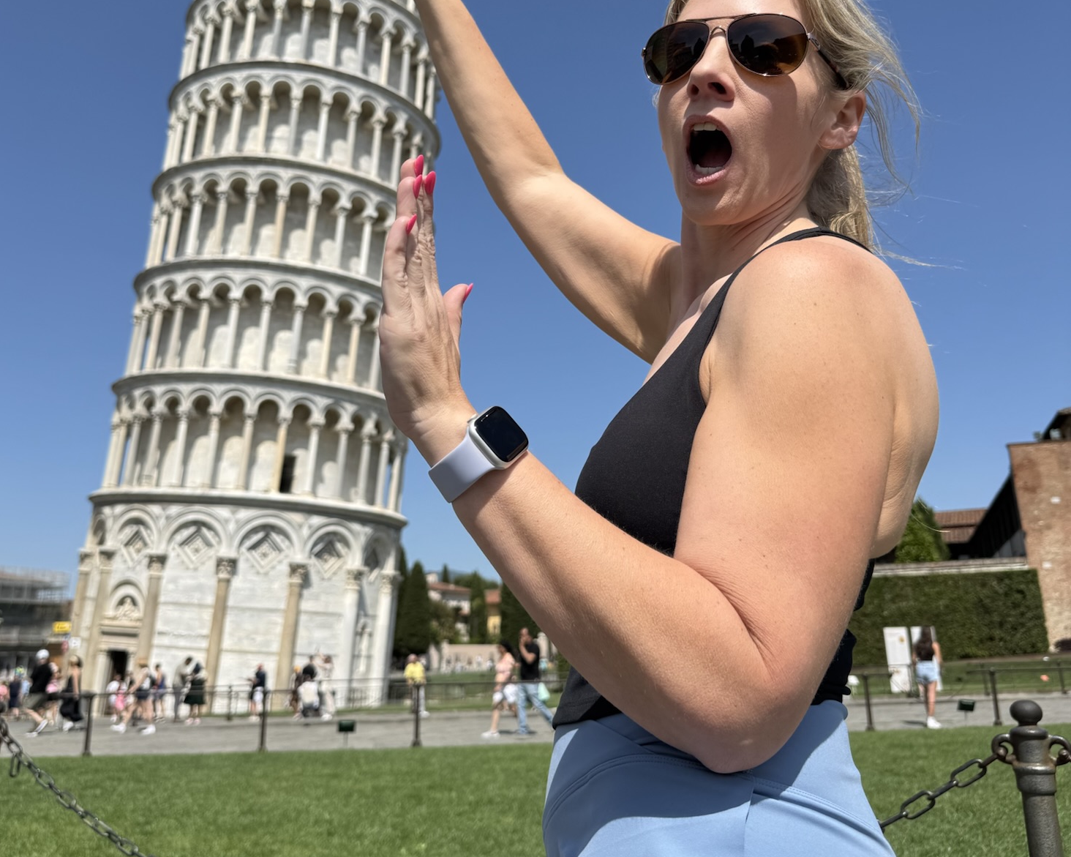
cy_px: 307
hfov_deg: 55.7
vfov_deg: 45.3
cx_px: 524
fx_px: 1014
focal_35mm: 32
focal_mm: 6.76
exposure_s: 1/5814
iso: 80
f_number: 1.78
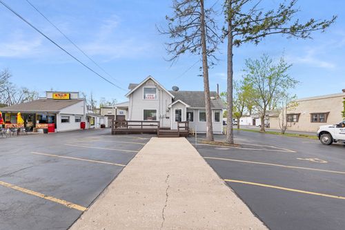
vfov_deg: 73.7
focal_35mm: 16
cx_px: 172
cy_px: 115
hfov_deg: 96.8
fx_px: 153
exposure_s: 1/640
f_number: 8
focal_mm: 16
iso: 400
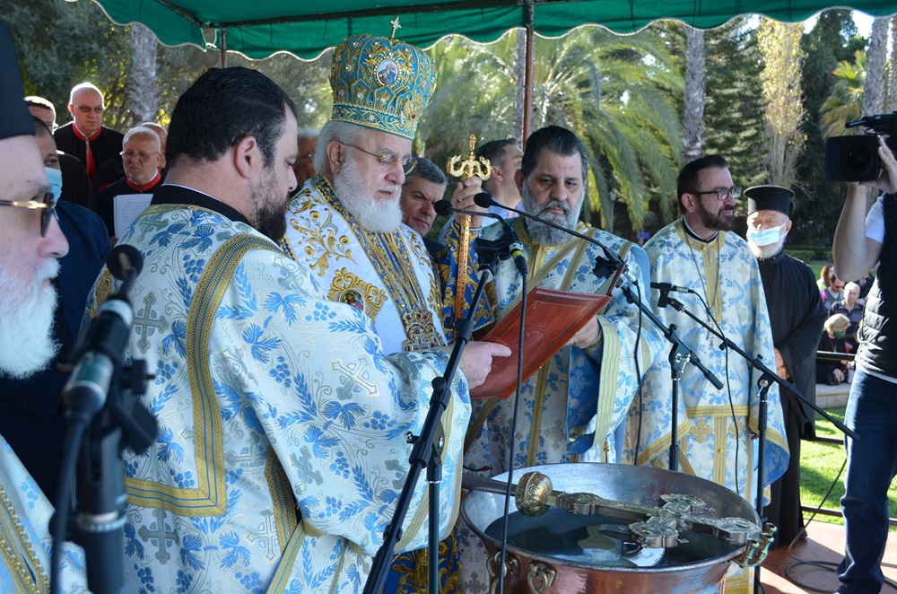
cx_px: 448
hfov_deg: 53.2
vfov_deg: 36.7
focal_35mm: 36
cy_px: 297
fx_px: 895
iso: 200
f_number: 5.6
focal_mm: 24
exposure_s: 1/125
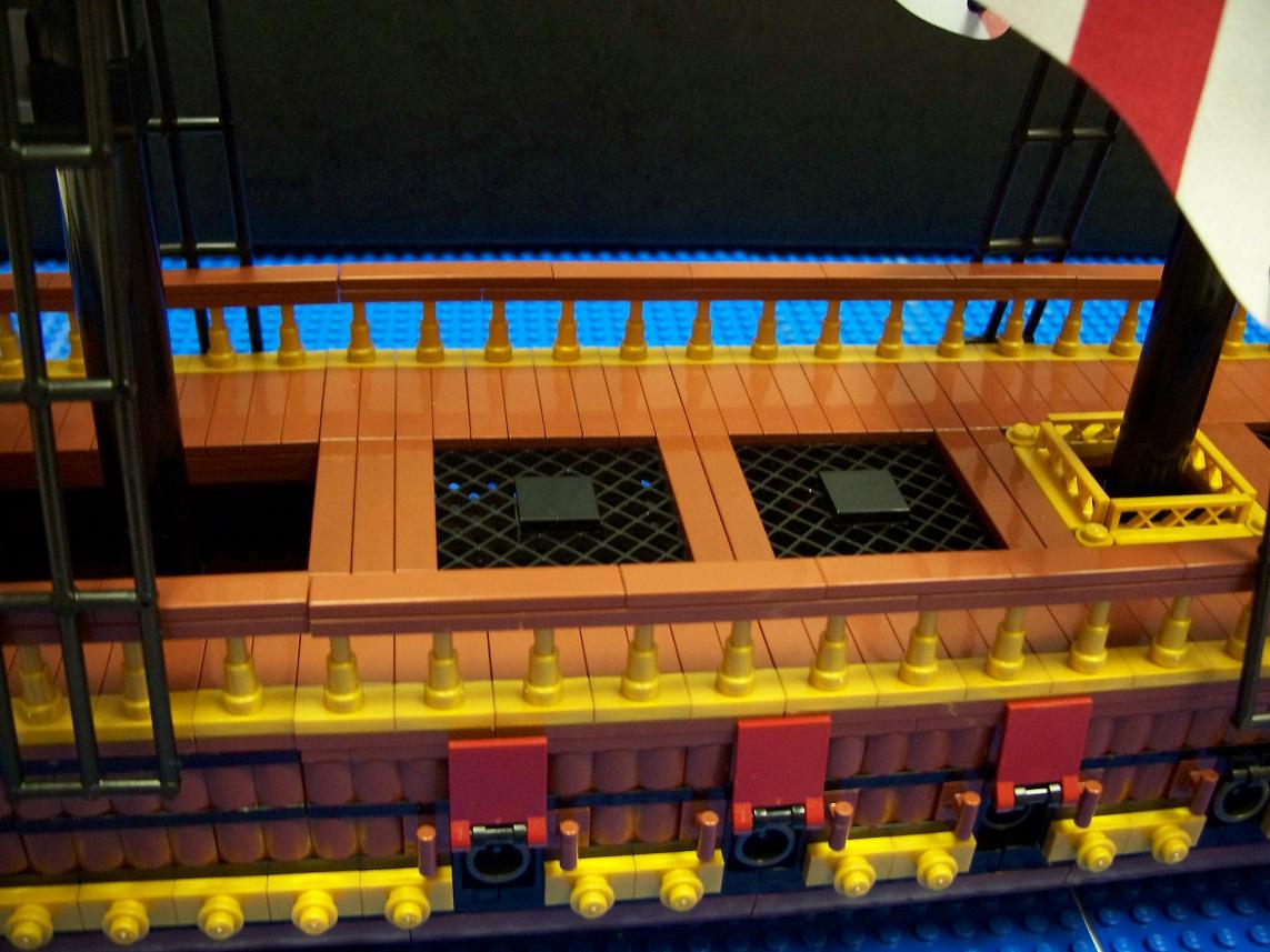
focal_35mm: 37
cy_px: 476
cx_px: 635
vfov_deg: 38.7
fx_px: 1357
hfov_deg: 50.1
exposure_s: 1/15
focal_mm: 7.8
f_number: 2.8
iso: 400
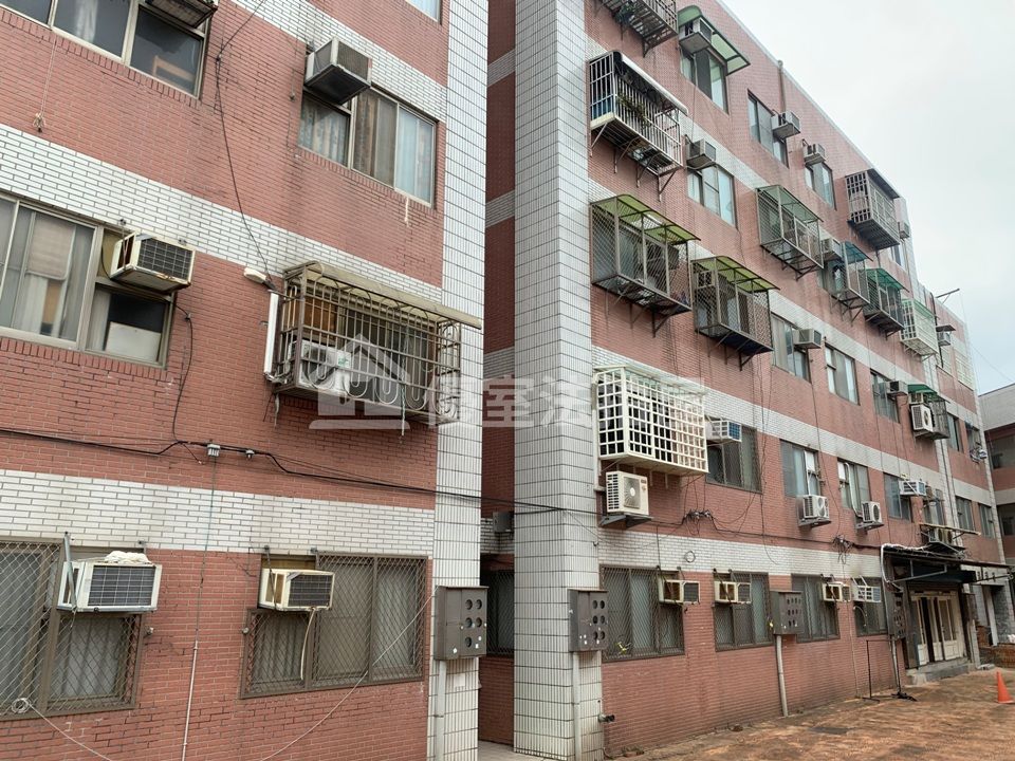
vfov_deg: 53.1
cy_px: 380
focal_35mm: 26
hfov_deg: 67.3
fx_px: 762
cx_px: 508
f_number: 1.8
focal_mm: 4.25
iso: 25
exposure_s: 1/158
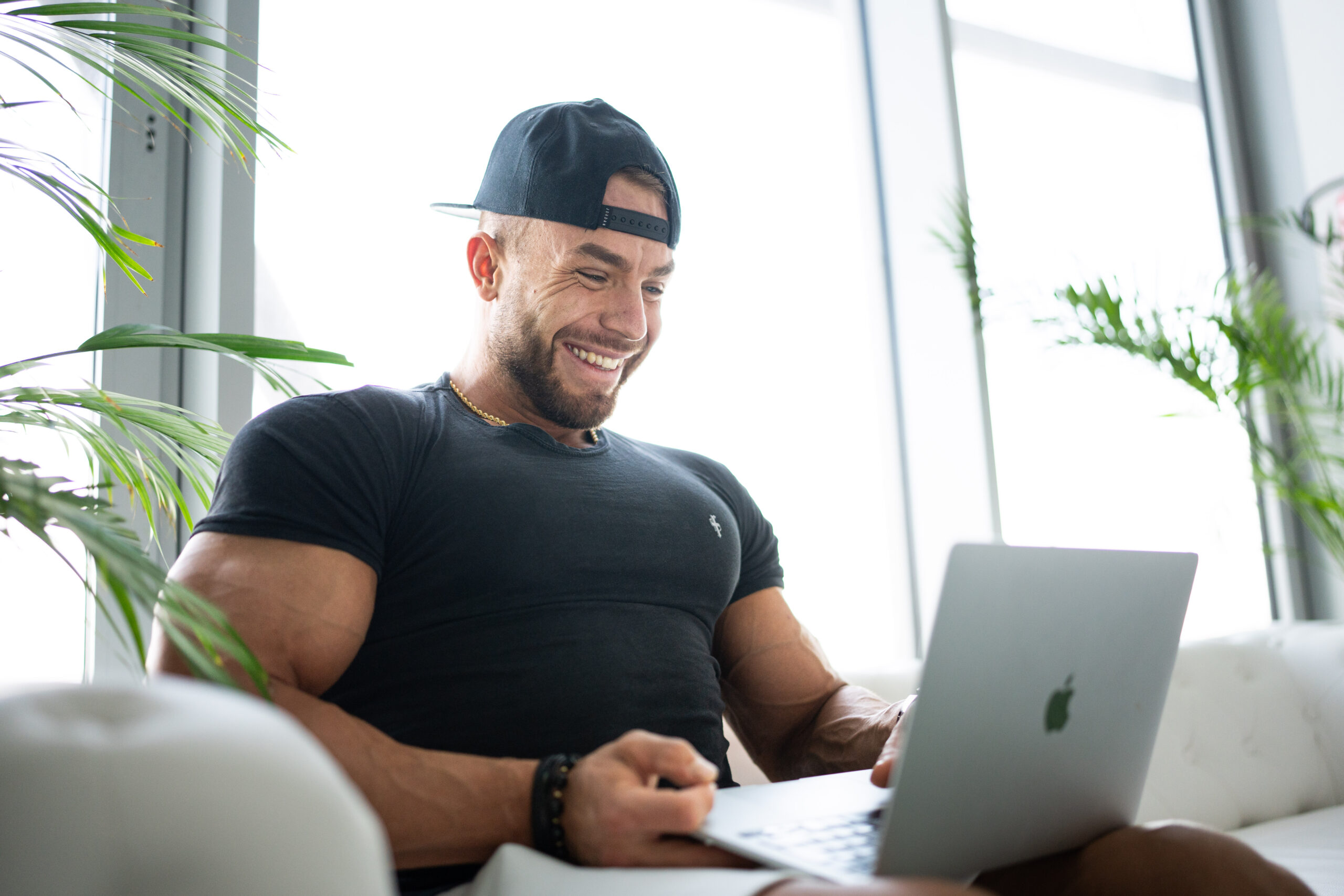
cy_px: 448
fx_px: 1307
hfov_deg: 54.4
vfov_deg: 37.9
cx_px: 672
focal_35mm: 35
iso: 640
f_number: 1.4
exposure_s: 1/320
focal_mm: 35
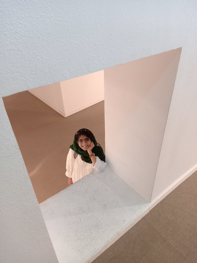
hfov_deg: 54.9
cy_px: 132
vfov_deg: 69.4
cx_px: 98
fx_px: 190
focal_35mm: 25
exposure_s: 1/25
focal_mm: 4.6
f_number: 2
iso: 400
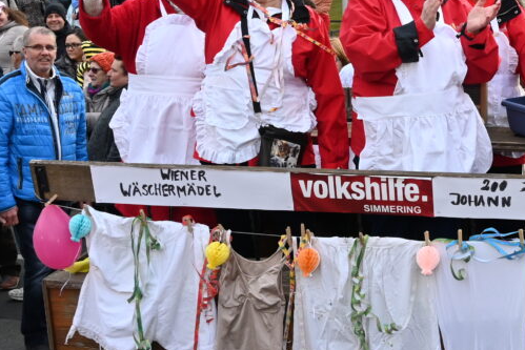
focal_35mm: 76
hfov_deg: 26.1
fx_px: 1109
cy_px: 143
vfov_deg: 17.9
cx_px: 436
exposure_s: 1/200
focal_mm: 25
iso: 800
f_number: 10
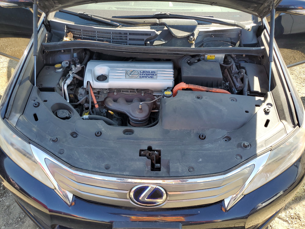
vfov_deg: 53.1
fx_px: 229
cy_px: 114
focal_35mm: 26
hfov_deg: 67.3
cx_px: 152
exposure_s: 1/370
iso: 50
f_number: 1.5
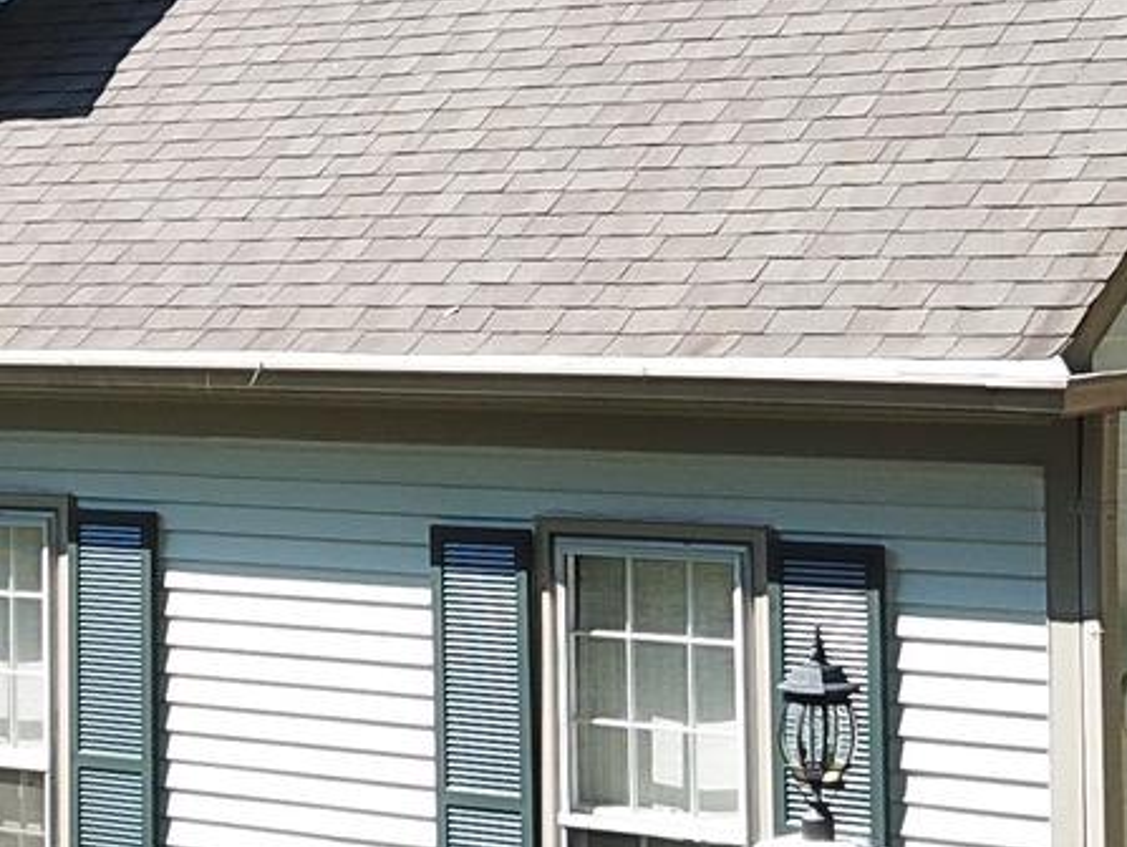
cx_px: 280
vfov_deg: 12.4
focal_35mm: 119
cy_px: 103
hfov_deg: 16.5
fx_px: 3877
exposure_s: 1/603
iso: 100
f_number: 2.2
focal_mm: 4.73
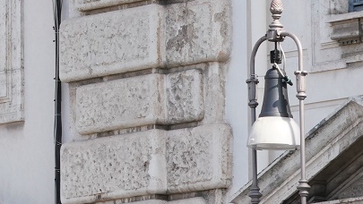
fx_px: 6845
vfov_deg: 1.7
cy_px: -252
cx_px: -312
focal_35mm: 711
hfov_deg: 3.0
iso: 1000
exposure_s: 1/400
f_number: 13
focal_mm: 133
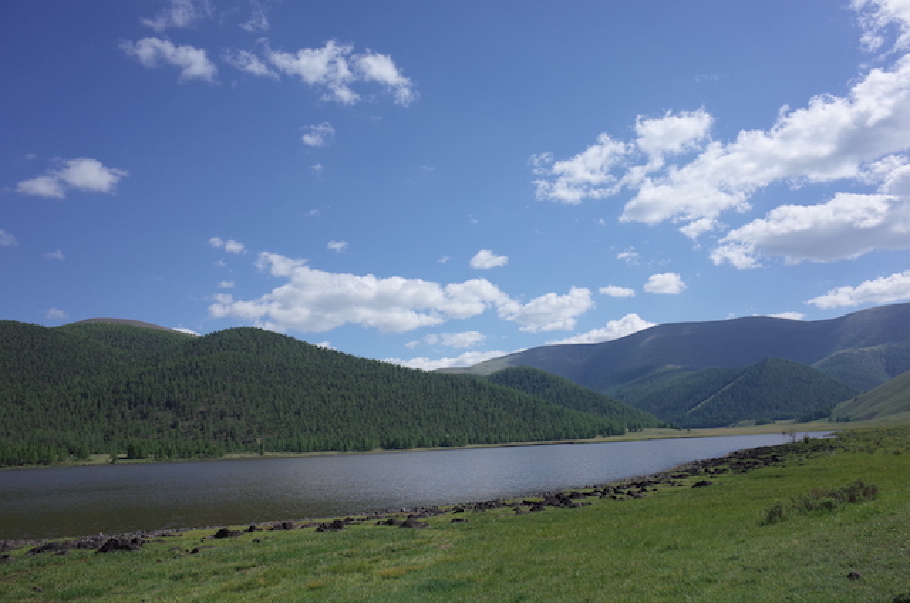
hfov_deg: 65.6
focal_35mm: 28
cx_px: 455
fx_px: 706
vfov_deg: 46.2
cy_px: 302
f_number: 5.6
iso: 200
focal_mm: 18.3
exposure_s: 1/1250
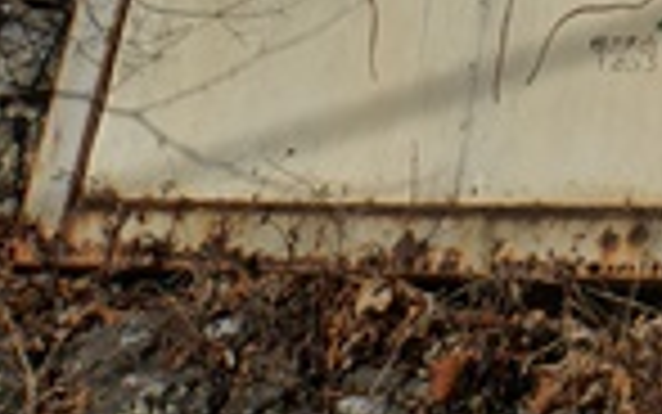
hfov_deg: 18.3
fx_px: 1916
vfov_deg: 11.6
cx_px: 851
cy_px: -272
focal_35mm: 106
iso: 100
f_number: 11
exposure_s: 1/400
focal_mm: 21.3
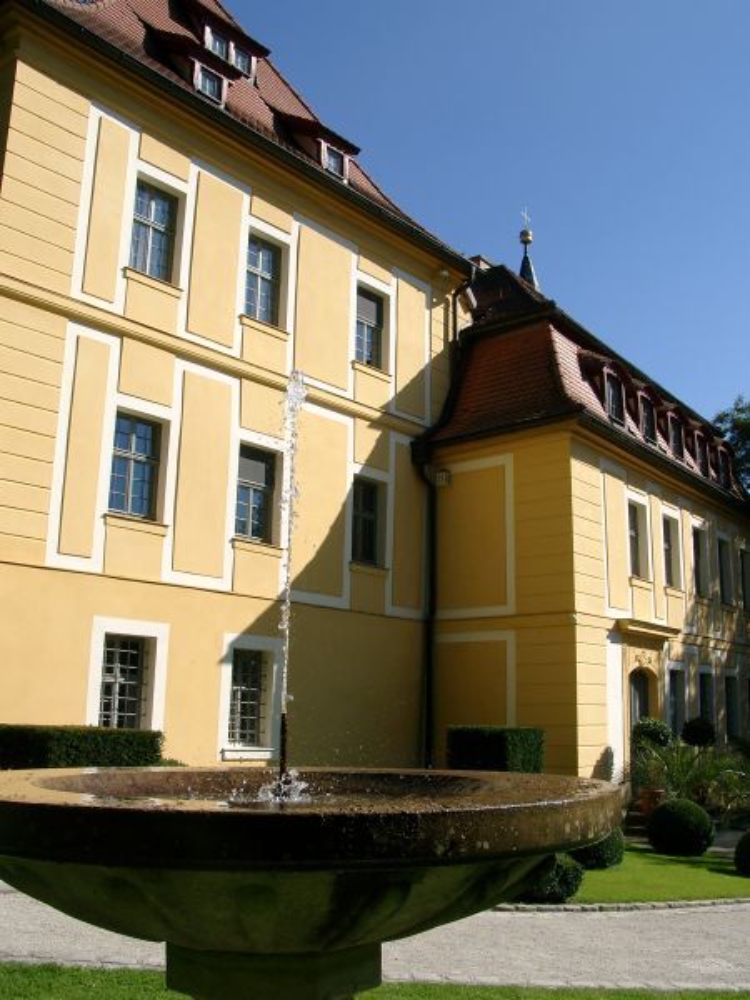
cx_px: 375
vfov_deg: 54.0
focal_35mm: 34
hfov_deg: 41.8
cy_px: 500
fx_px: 982
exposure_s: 1/894
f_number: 4
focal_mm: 7.13
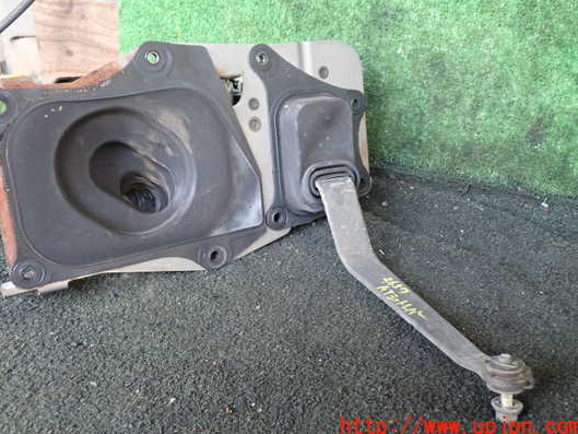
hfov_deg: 53.8
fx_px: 568
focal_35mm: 34
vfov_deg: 41.8
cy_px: 195
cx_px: 259
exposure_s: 1/30
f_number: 2.3
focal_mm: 5.4
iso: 250
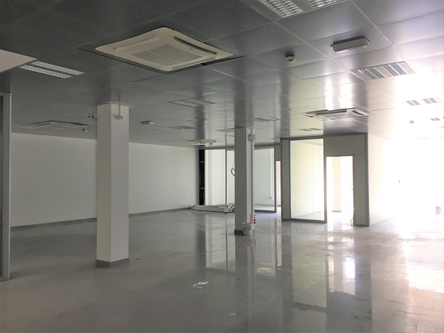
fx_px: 372
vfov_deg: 48.2
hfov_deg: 61.7
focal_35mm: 29
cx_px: 222
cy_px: 166
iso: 40
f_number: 2.2
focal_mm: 4.15
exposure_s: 1/33
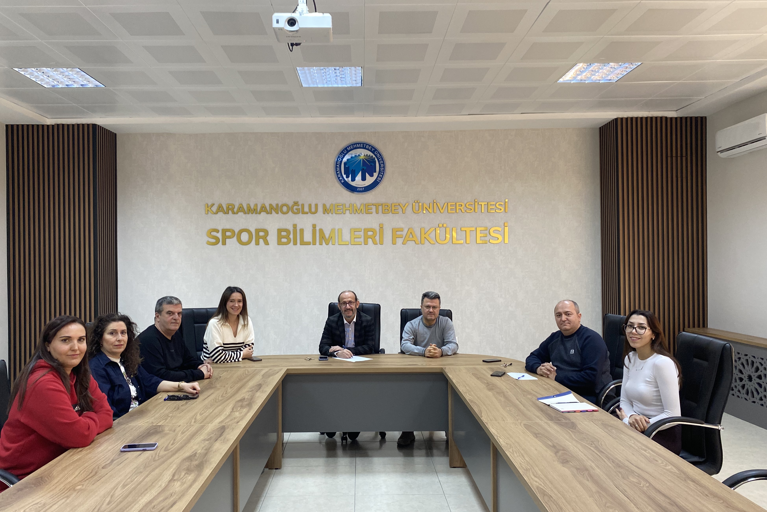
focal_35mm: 28
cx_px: 378
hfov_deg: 65.5
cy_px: 272
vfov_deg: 46.4
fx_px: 597
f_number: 1.8
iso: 100
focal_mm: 4.25
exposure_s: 1/50
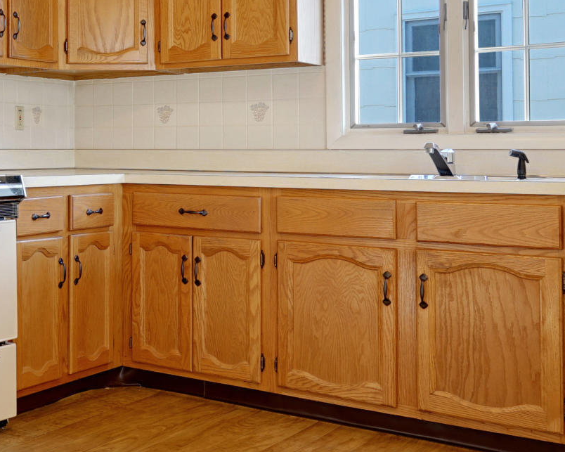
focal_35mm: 56
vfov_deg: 26.9
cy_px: 132
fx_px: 936
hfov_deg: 27.6
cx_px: -181
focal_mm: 16
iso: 200
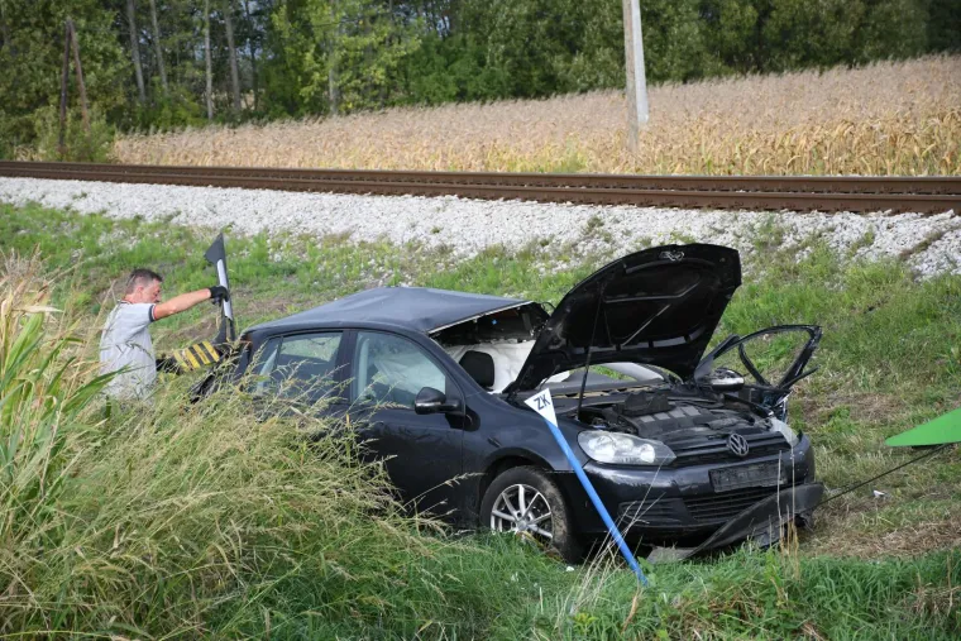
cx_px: 480
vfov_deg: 10.2
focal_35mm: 135
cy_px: 320
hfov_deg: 15.2
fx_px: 3604
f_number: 5.3
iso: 640
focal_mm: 90
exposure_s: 1/250
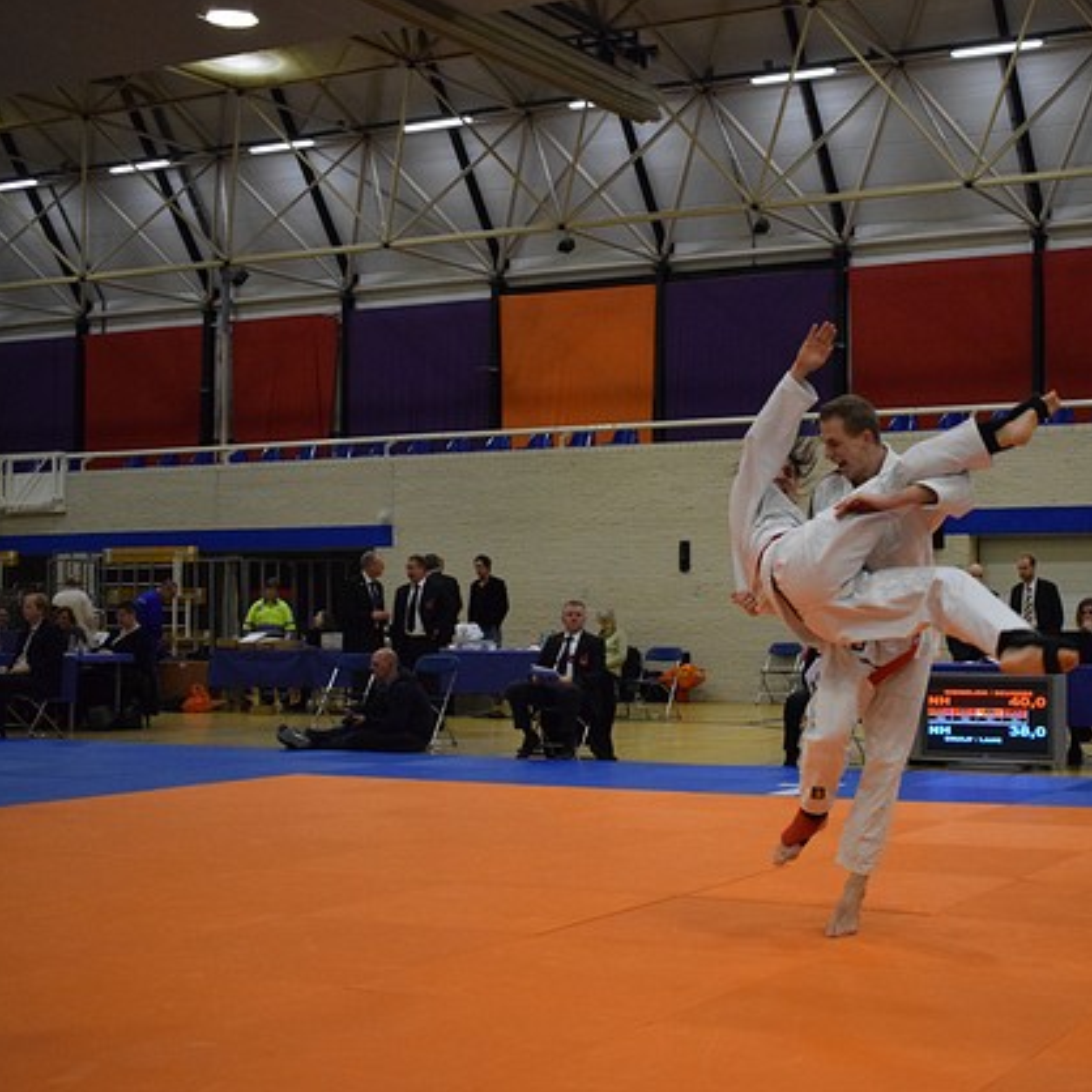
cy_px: 549
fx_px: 1879
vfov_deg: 32.4
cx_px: 739
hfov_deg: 32.1
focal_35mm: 53
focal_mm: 27
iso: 3200
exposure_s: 1/400
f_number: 4
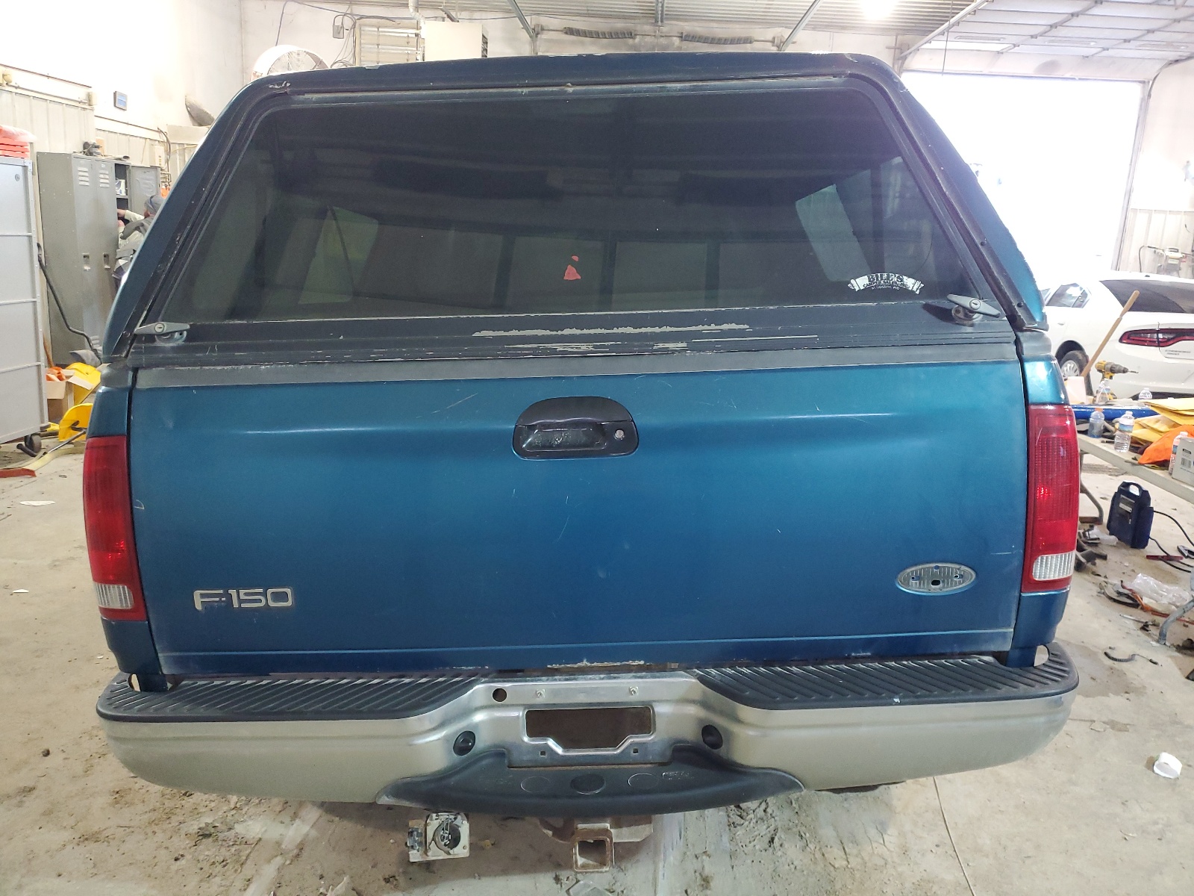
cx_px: 597
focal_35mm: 26
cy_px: 448
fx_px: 897
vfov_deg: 53.1
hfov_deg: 67.3
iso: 258
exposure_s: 1/60.2
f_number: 1.5
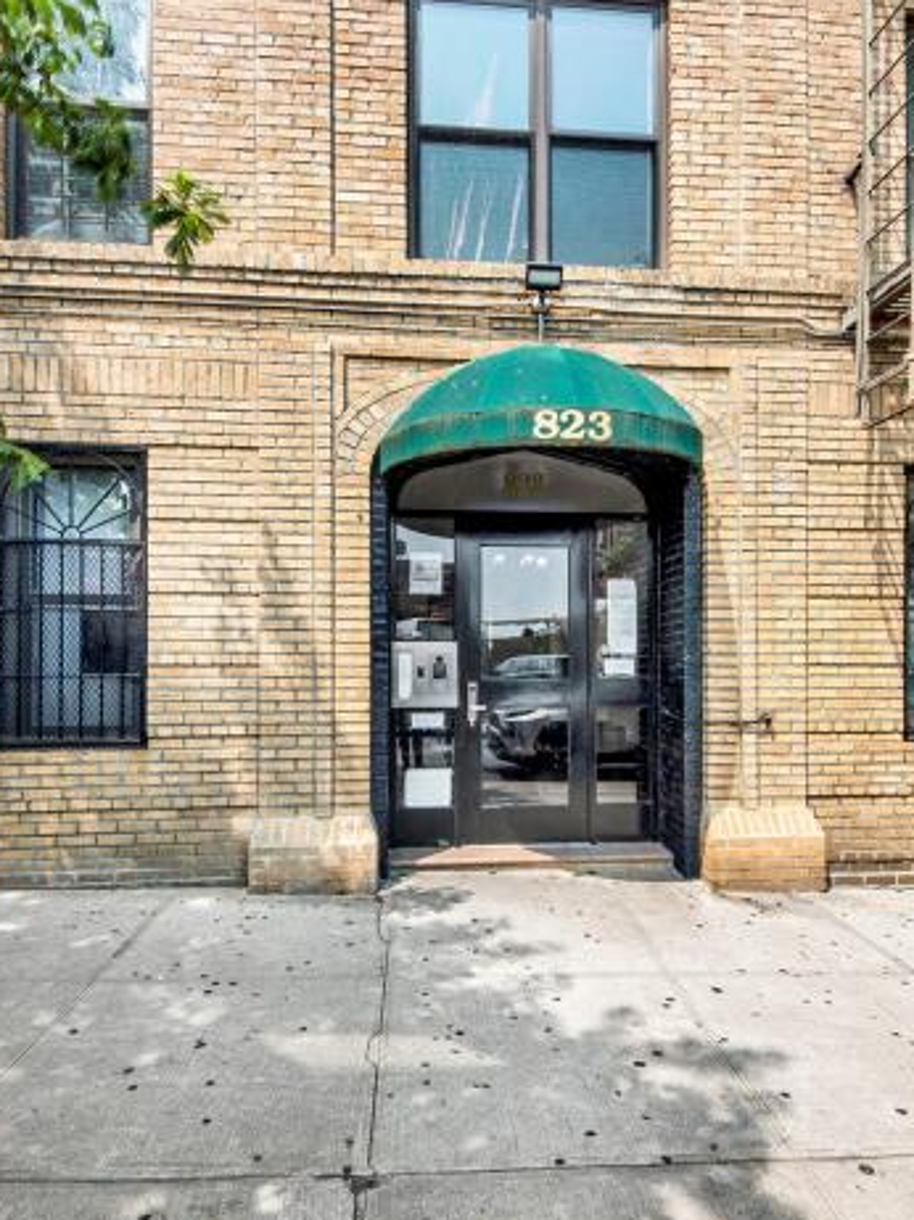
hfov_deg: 67.7
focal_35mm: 19
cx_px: 539
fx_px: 674
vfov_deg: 84.3
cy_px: 623
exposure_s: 1/160
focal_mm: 8.5
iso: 100
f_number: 8
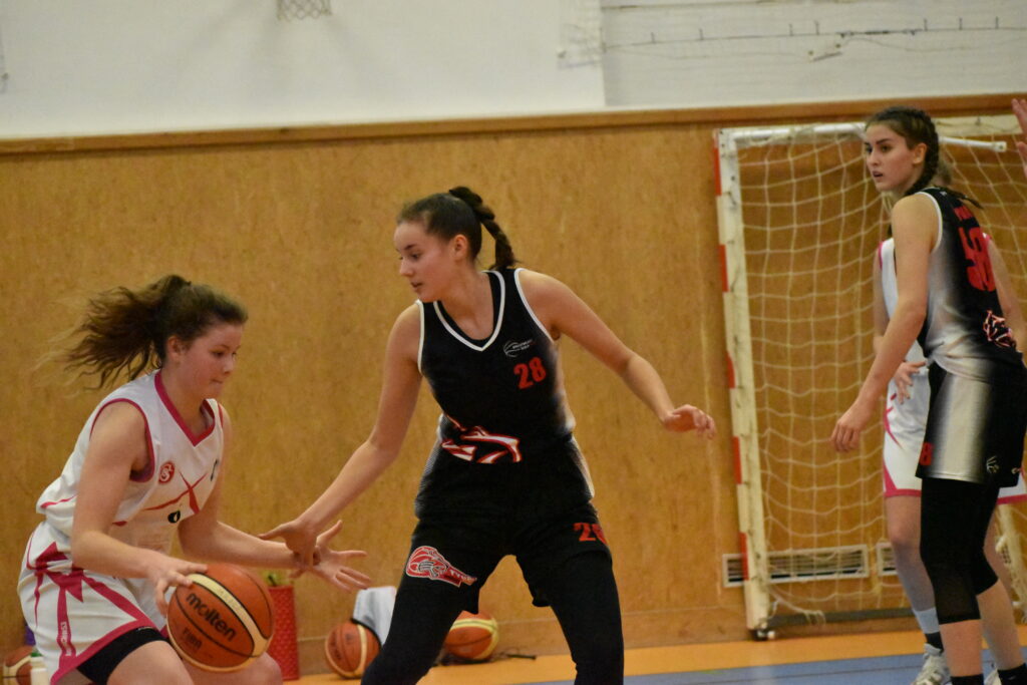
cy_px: 342
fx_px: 4194
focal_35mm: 147
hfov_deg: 14.0
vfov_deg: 9.3
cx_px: 514
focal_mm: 98
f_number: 4.8
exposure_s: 1/800
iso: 14400
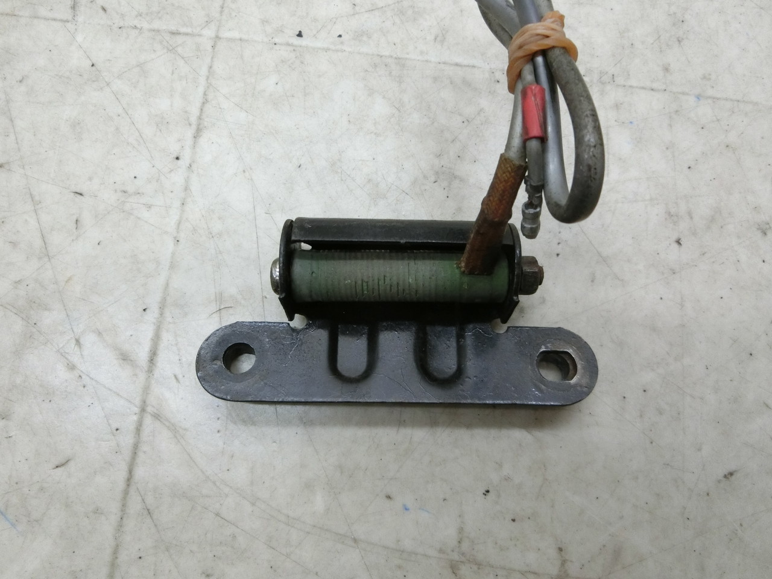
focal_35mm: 25
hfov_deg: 69.4
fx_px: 558
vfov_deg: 54.9
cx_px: 386
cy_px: 290
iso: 400
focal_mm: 4.5
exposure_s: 1/80
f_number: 3.5
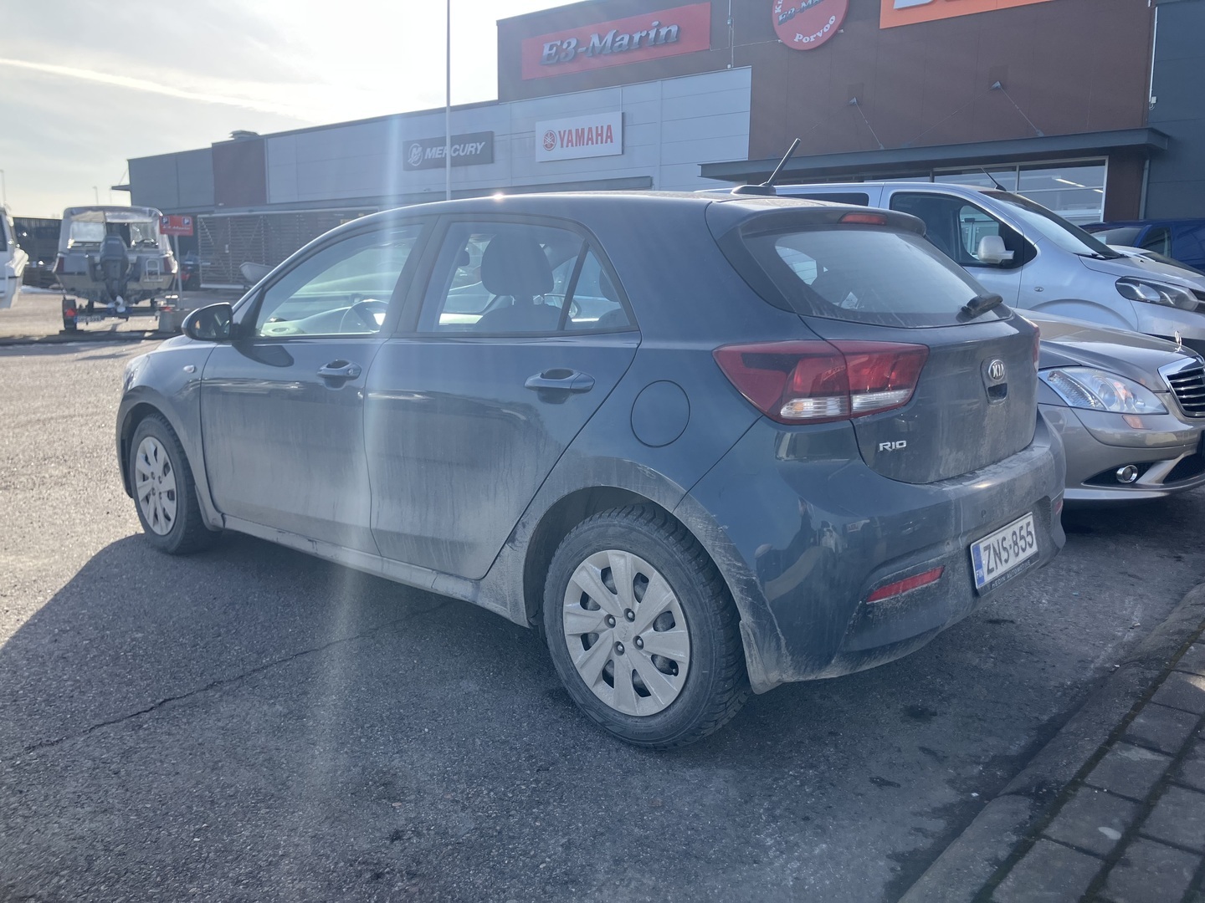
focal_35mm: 28
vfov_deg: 49.7
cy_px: 452
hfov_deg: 63.4
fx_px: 975
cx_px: 602
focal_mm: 3.99
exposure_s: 1/972
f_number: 1.8
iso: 32
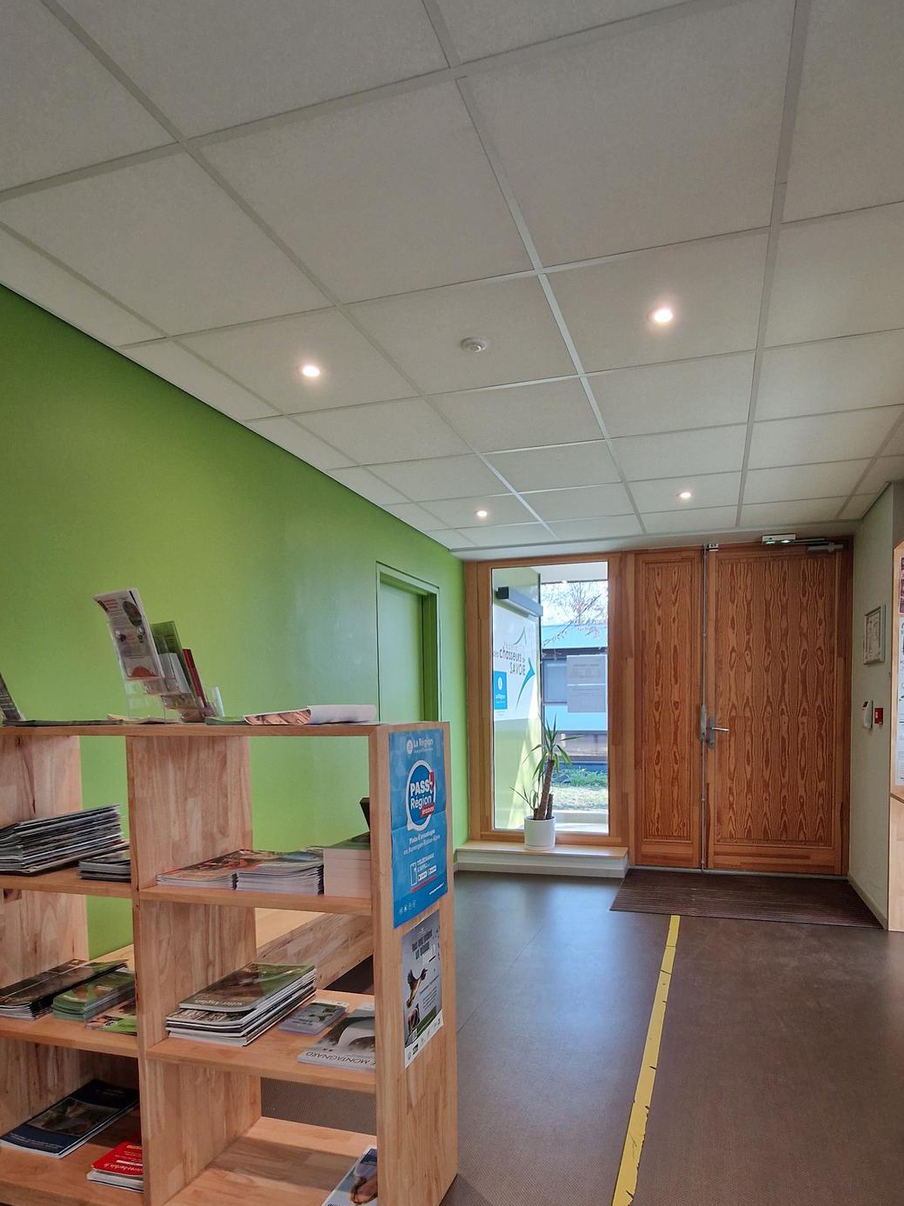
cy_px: 732
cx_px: 543
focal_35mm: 18
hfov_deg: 70.8
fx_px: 627
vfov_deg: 86.5
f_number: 2.2
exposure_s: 1/50
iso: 125
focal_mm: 2.2
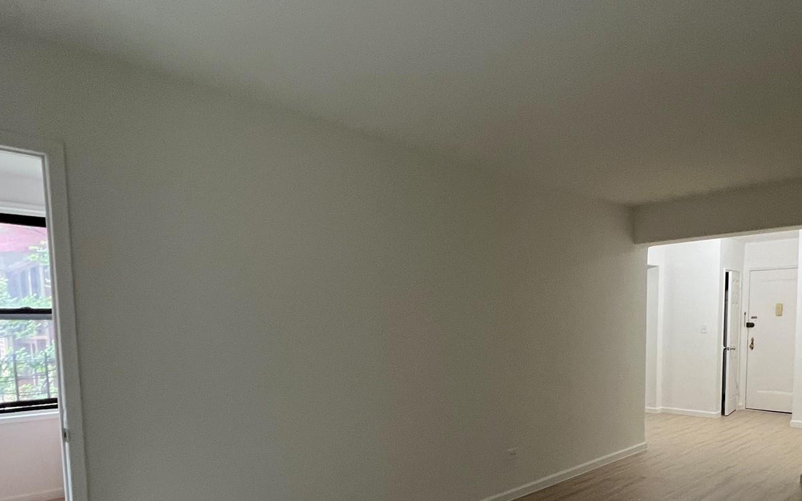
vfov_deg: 49.0
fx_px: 525
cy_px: 377
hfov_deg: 73.4
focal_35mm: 24
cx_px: 506
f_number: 1.8
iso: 250
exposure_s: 1/60
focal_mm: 1.57
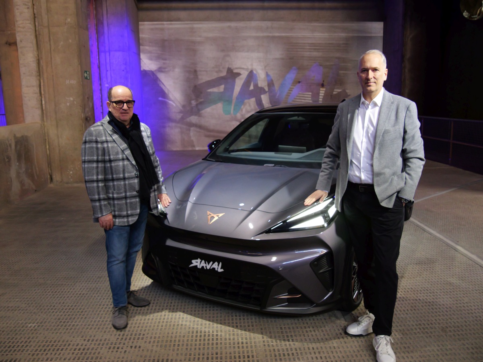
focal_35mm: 30
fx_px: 419
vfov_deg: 46.8
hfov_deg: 59.9
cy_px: 181
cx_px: 242
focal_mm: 15
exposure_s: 1/60
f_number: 5
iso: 2000
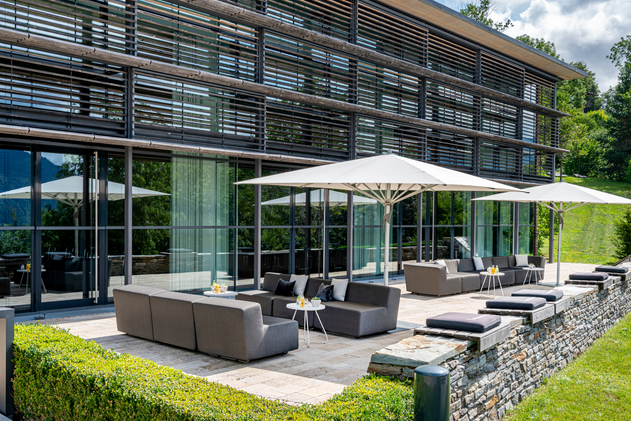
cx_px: 339
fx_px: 649
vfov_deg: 35.9
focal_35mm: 37
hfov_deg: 51.8
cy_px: 233
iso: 100
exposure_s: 1/50
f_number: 9
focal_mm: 29
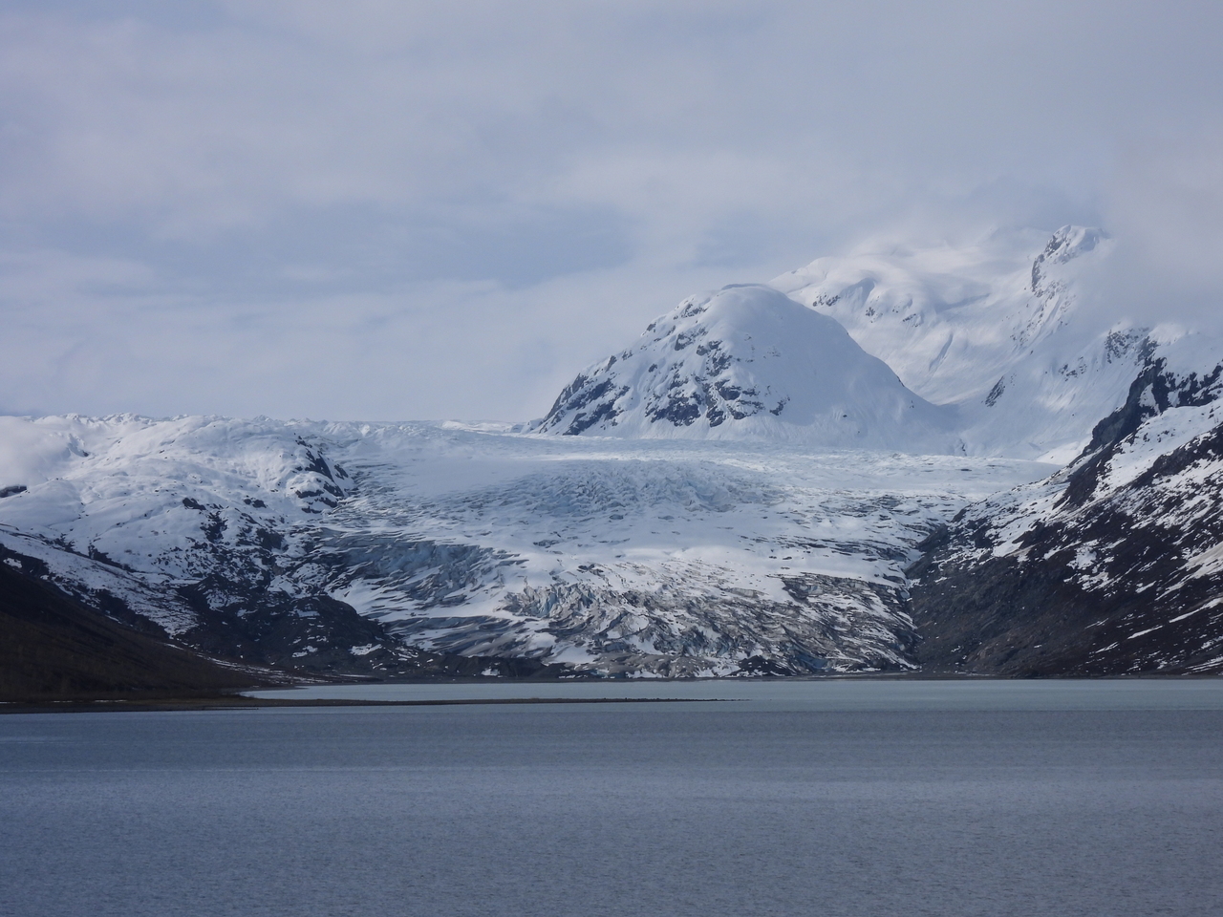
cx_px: 612
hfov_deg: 14.6
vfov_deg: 11.0
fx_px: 4770
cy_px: 458
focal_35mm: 135
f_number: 5.6
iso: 100
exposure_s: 1/2000
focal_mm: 24.1
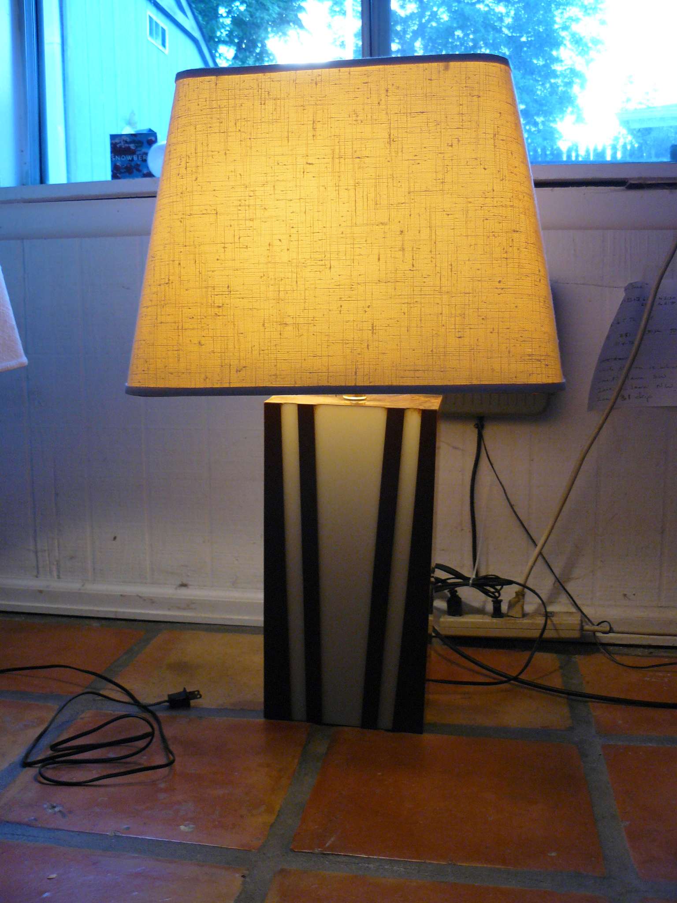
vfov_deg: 51.4
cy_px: 452
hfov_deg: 39.7
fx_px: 939
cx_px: 338
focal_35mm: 36
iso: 200
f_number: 2.8
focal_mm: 6
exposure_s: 1/13
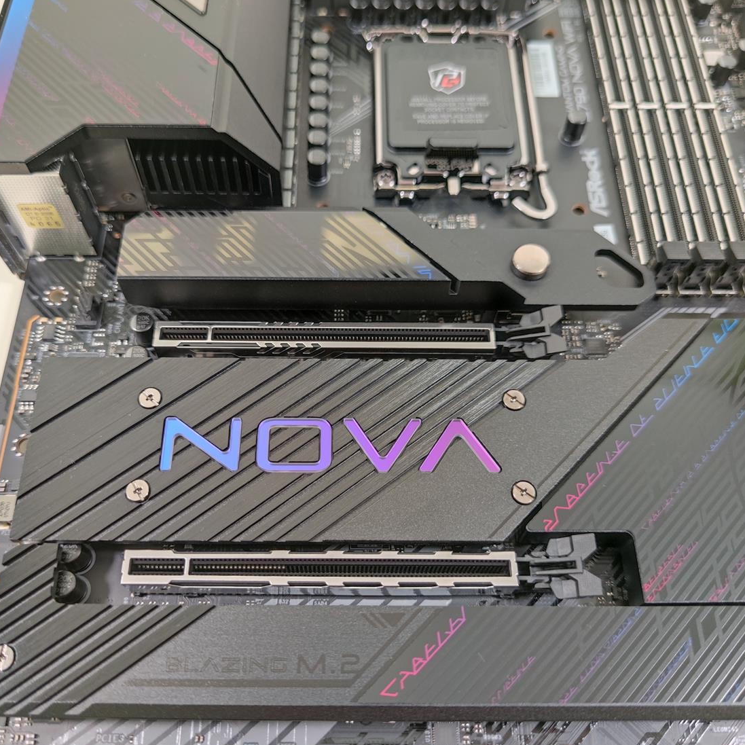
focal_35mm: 29
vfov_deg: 55.6
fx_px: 706
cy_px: 376
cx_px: 361
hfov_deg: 55.6
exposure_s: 1/33
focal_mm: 6.78
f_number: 1.85
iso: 524
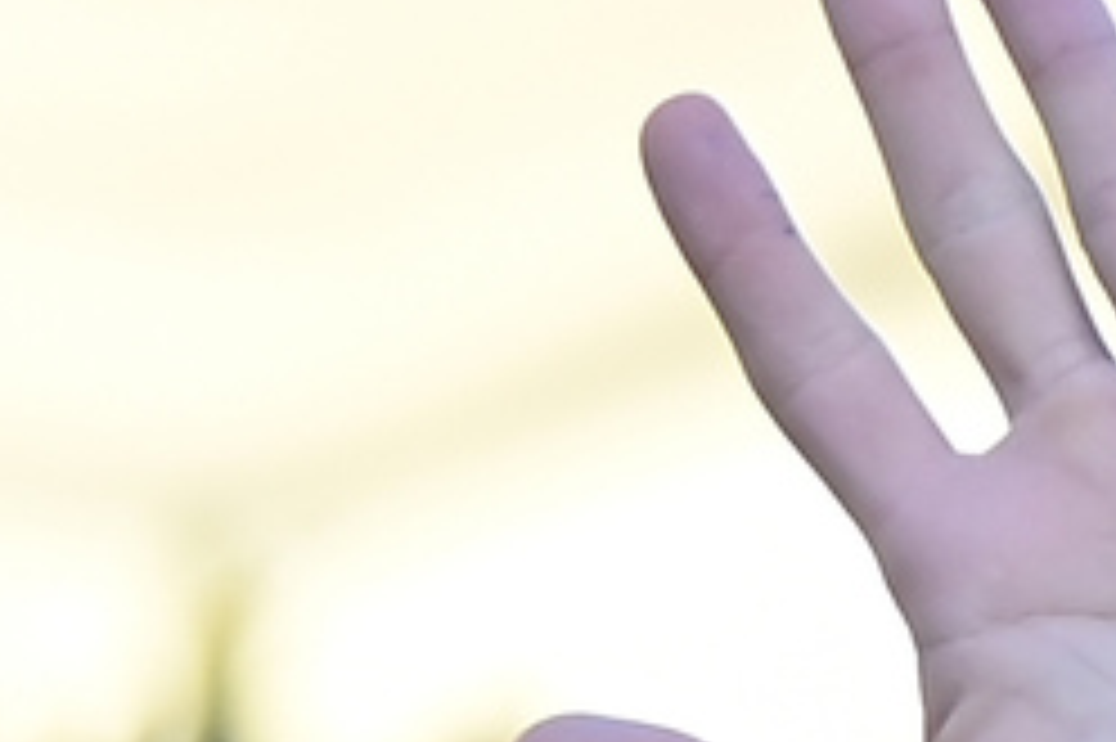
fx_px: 34944
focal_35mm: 1128
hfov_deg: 1.8
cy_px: 1761
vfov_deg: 1.2
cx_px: -248
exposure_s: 1/1000
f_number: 3.5
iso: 500
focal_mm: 200
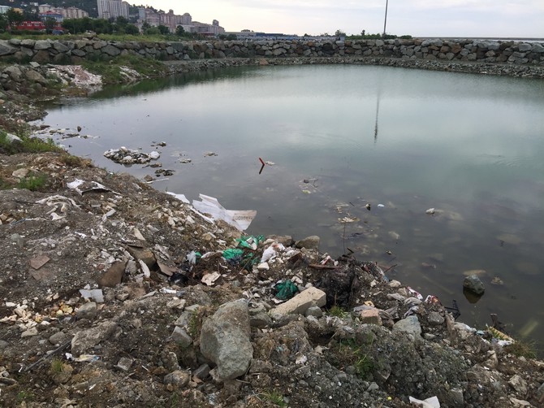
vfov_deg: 48.2
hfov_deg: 61.7
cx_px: 272
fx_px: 456
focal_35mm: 29
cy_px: 204
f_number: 2.2
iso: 32
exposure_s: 1/527
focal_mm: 4.15
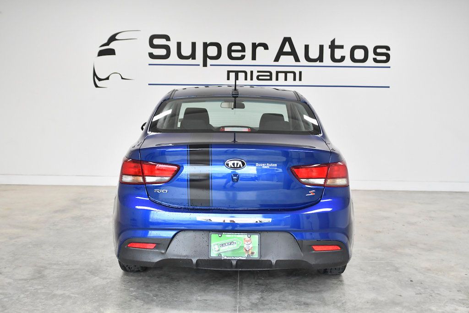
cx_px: 234
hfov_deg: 42.7
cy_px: 156
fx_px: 599
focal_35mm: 46
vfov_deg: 29.3
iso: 1600
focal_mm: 31
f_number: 3.5
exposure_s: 1/1000
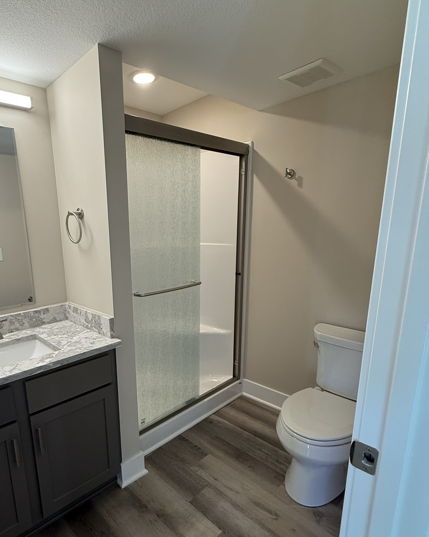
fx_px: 317
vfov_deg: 80.0
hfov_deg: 66.1
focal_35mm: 20
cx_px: 140
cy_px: 302
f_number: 2.2
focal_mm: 2.22
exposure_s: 1/120
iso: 200
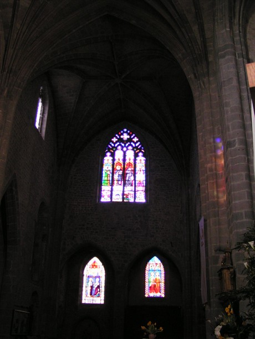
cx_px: 128
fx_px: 373
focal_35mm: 38
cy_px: 170
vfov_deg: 49.0
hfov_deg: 37.7
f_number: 2.8
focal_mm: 5.8
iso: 200
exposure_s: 1/30
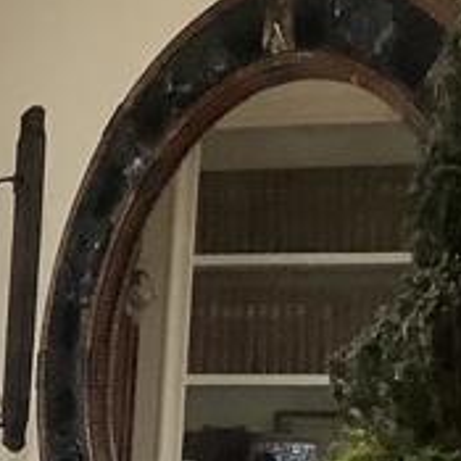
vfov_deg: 10.2
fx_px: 2411
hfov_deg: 9.3
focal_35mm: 160
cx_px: -788
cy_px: 864
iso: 320
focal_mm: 3.3
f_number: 2.4
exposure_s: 1/60
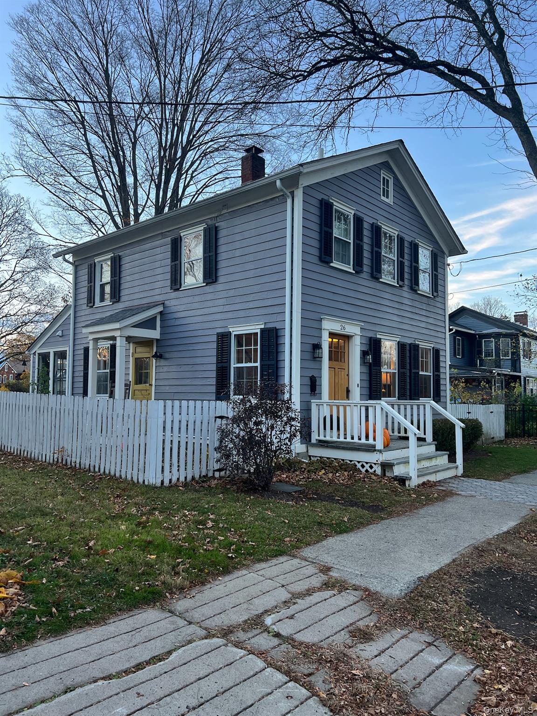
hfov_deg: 53.1
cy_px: 358
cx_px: 268
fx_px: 538
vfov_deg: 67.3
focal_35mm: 26
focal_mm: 5.7
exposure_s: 1/121
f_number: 1.5
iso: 64
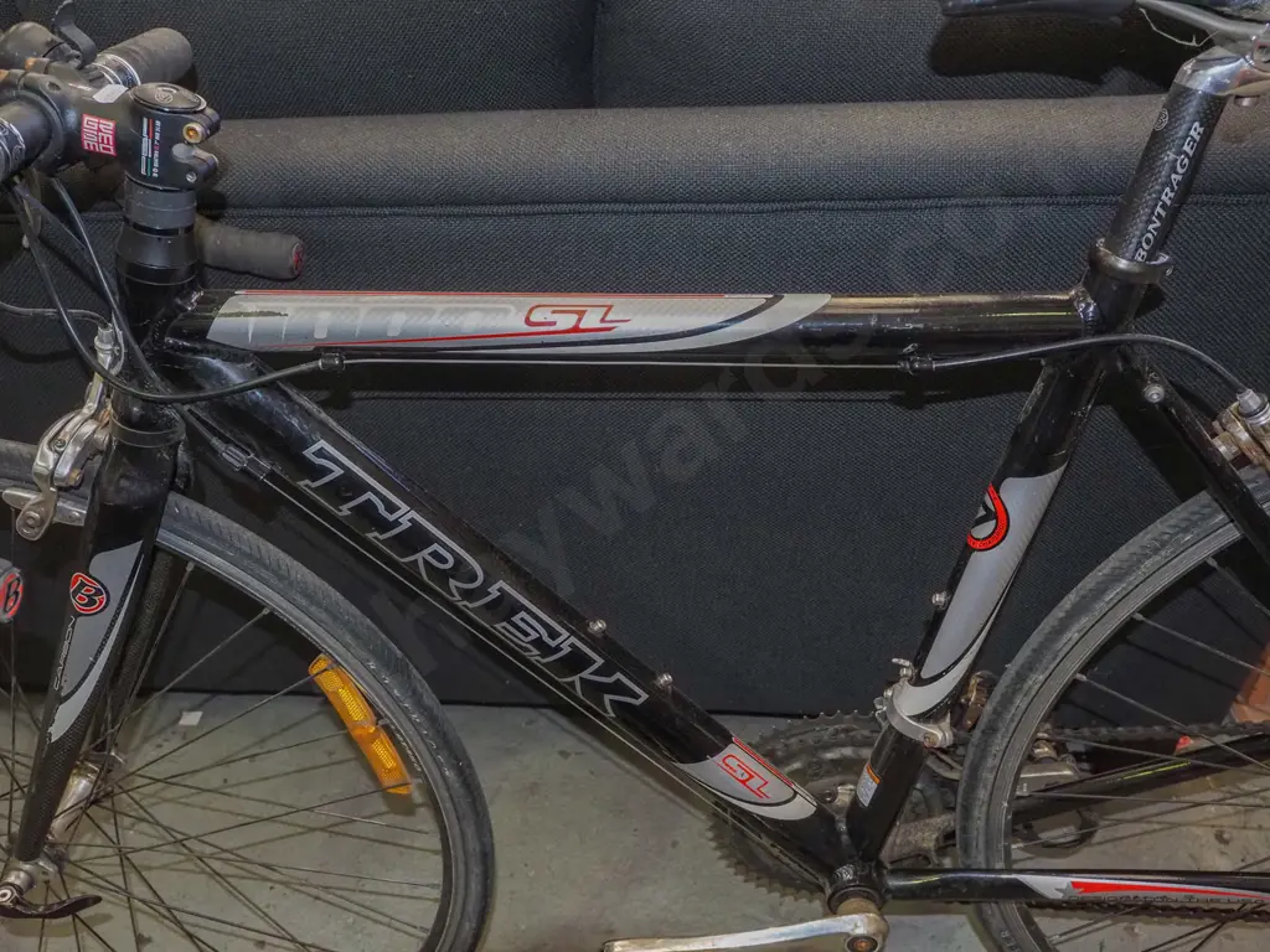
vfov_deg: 46.8
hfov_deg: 60.0
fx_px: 1101
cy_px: 476
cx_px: 635
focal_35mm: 30
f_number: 5.6
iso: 2500
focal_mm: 15
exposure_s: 1/160
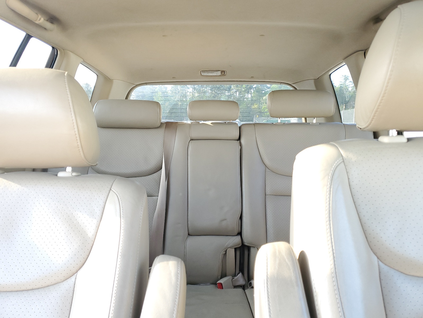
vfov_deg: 53.1
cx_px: 212
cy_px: 159
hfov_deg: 67.3
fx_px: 318
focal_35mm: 26
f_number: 1.5
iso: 71
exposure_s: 1/120
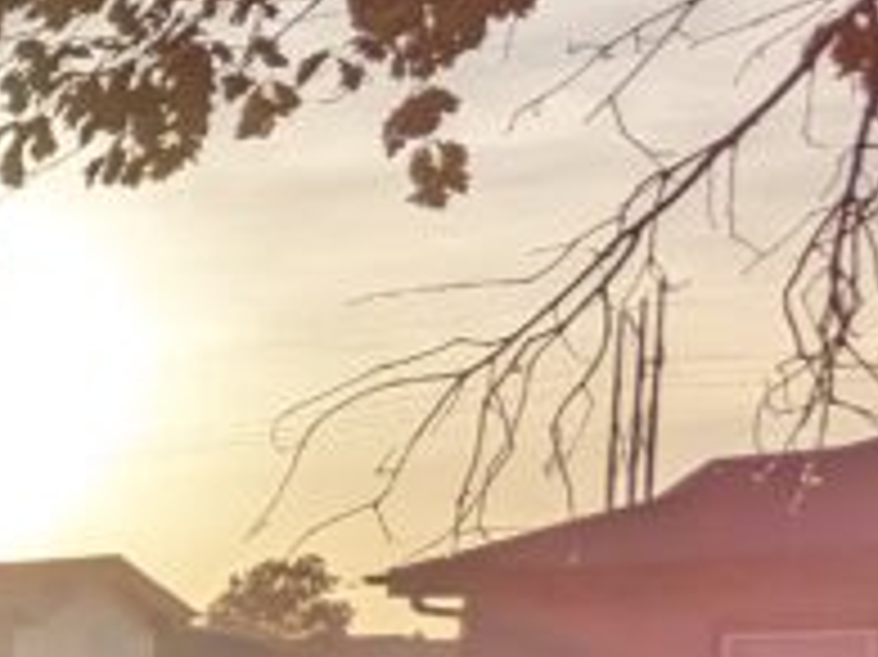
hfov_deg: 13.9
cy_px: 922
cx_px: -1355
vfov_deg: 16.3
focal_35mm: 84
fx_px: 2129
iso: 32
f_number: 2.2
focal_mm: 2.35
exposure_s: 1/2381
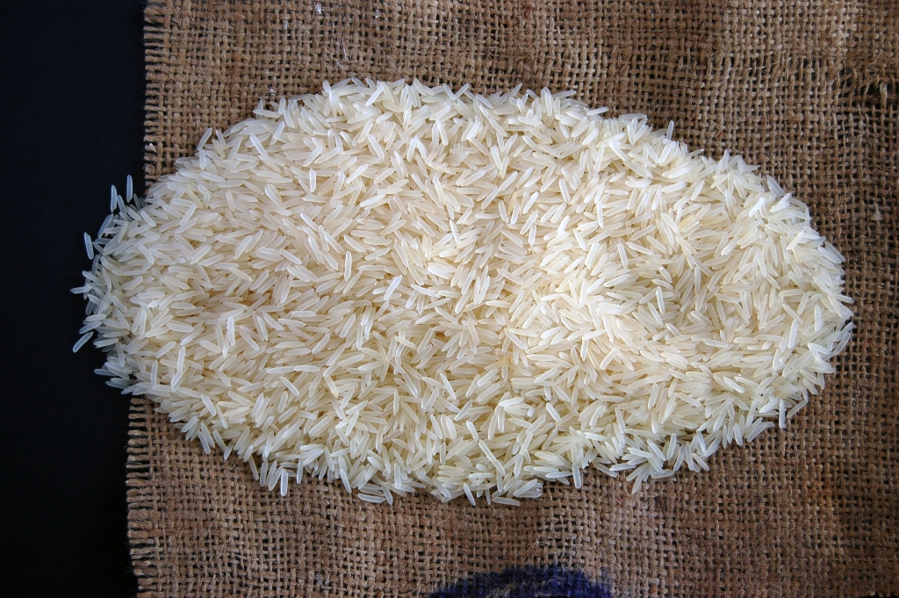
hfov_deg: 31.9
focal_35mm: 63
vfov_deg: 21.5
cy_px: 299
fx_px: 1572
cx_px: 450
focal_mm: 42
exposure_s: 1/40
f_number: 5.3
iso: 220
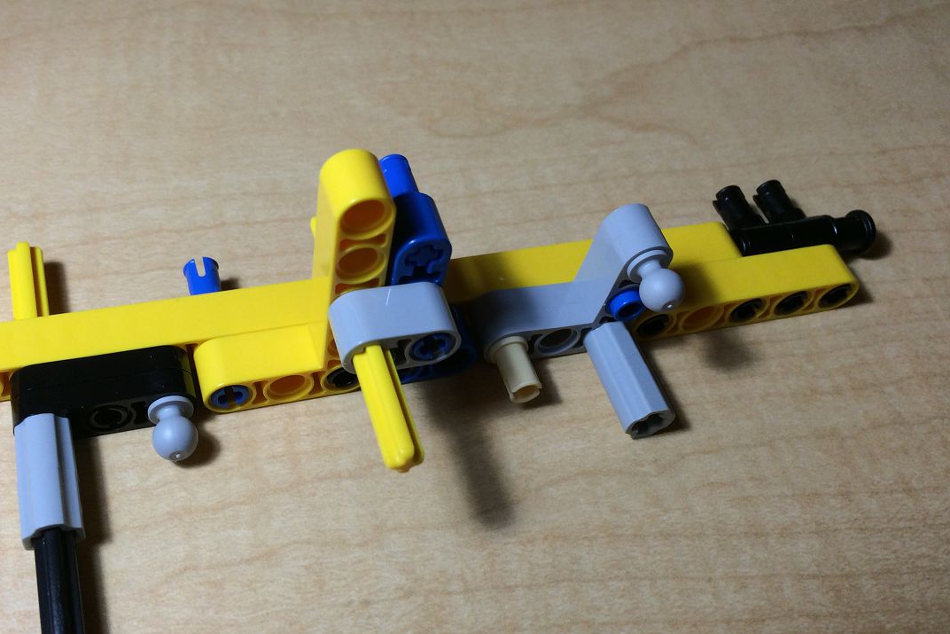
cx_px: 395
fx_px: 1003
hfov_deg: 50.5
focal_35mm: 38
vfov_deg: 35.0
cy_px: 363
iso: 64
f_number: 2.2
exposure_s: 1/120
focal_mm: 4.12
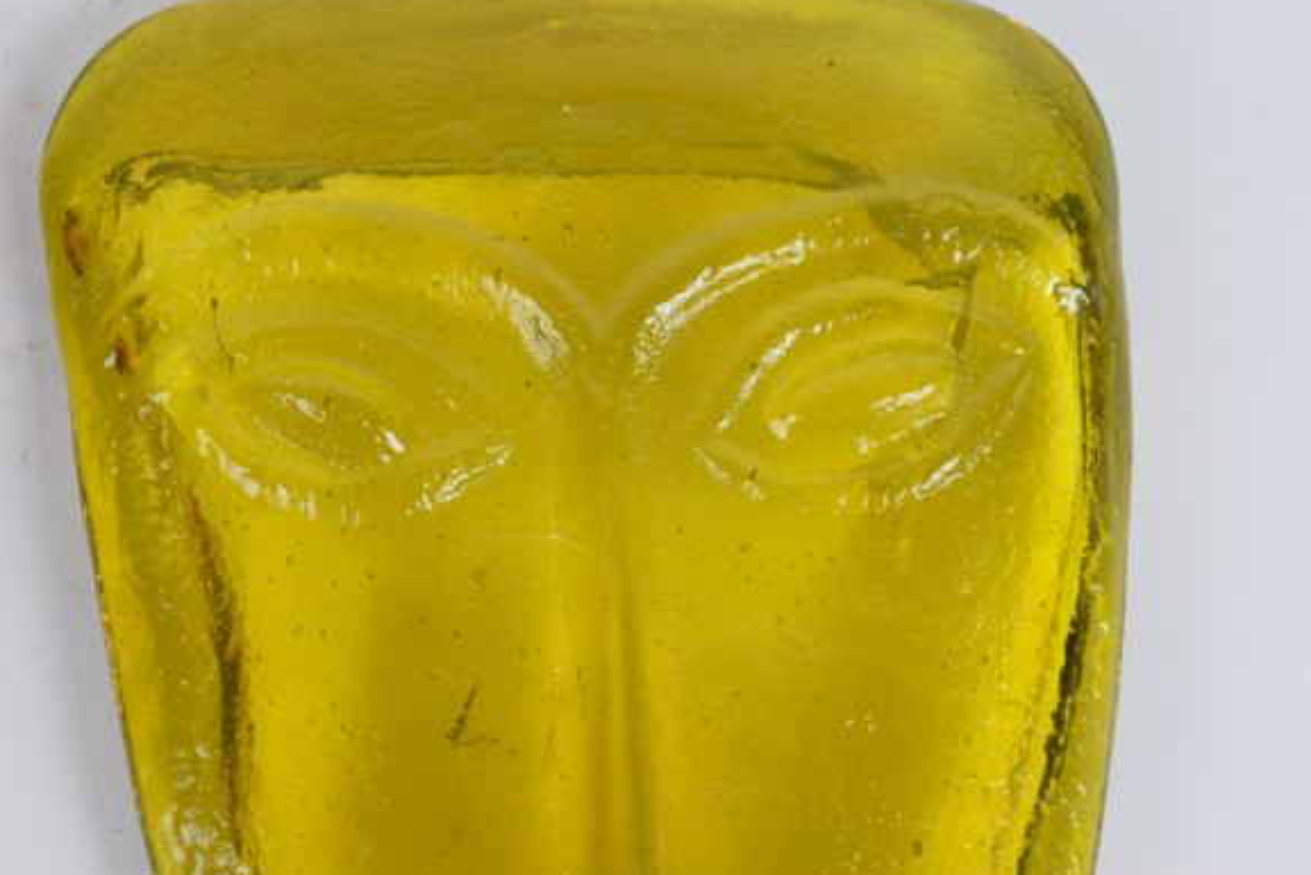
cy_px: 406
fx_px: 3335
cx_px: 613
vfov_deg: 14.9
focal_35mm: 92
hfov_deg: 22.2
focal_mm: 55
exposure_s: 1/125
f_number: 10
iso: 800
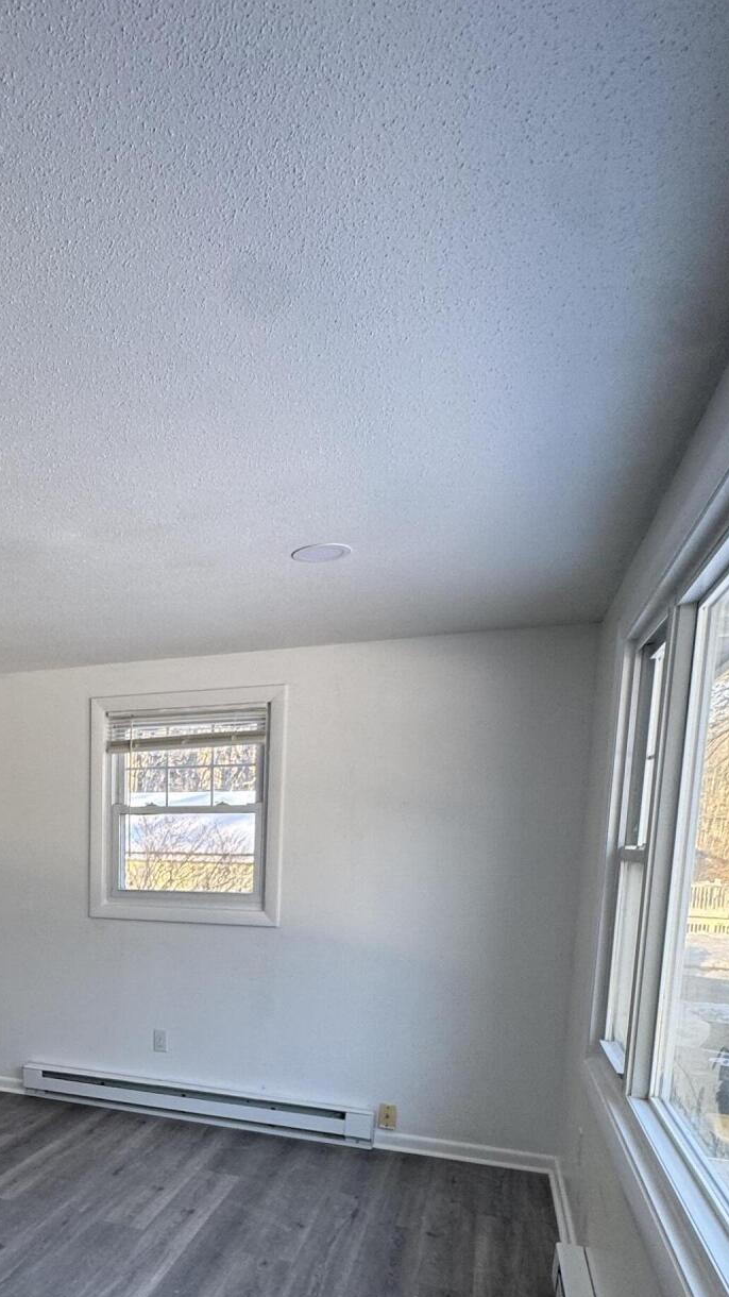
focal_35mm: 25
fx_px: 859
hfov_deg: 42.7
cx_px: 94
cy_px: 951
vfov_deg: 69.8
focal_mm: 2.22
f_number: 2.2
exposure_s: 1/99
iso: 80
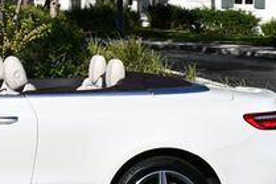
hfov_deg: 14.7
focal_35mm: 135
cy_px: 44
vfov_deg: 10.1
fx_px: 1034
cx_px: -55
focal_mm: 22
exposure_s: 1/320
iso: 100
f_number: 9
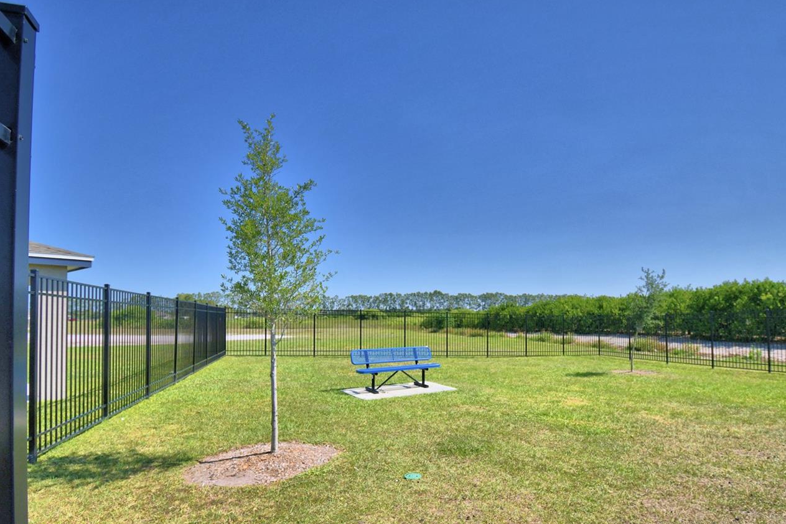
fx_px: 415
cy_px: 306
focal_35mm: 19
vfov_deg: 64.1
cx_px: 428
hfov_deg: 86.7
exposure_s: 1/1600
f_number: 4.5
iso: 100
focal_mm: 10
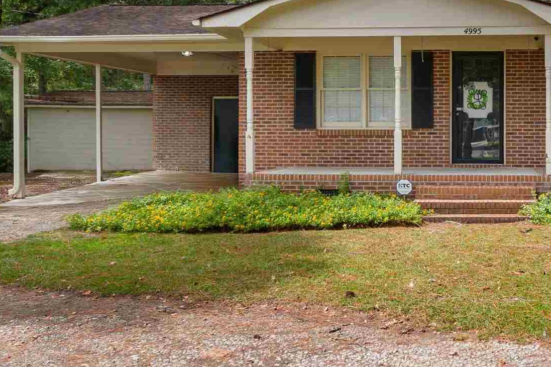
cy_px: 126
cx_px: 477
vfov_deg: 31.7
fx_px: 643
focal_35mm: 42
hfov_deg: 43.1
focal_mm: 10
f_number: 7.1
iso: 100
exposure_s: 1/200
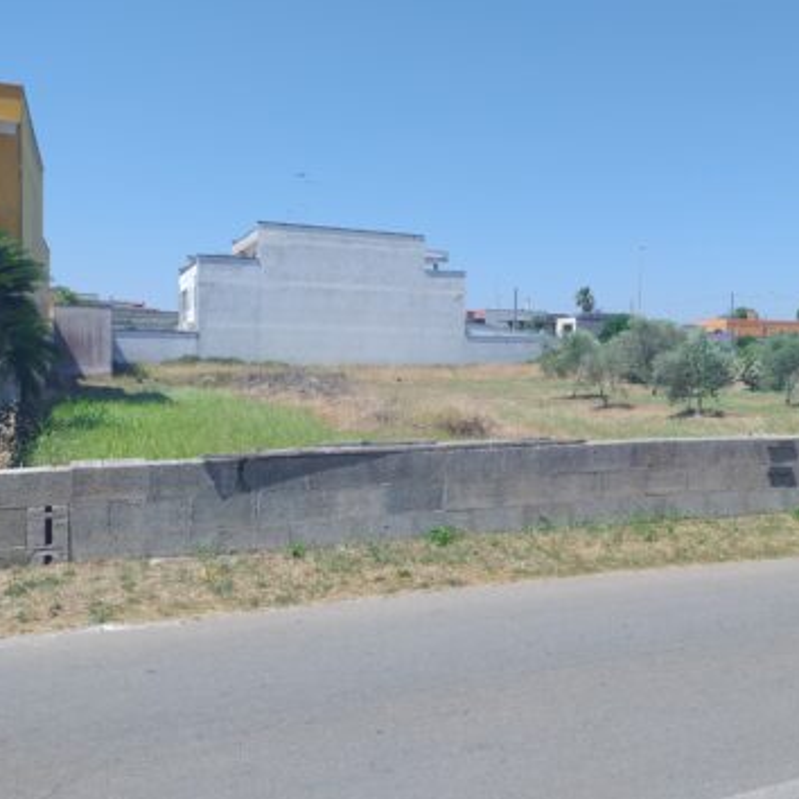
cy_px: 383
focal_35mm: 32
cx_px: 521
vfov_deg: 51.1
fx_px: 836
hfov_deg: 50.3
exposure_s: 1/679
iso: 100
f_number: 1.7
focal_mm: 4.71
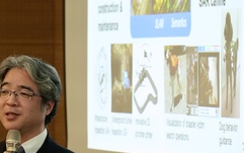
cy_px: 139
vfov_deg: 3.1
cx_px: 77
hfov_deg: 5.0
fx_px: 2808
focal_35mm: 422
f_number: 5.6
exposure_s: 1/160
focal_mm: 200
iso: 5000
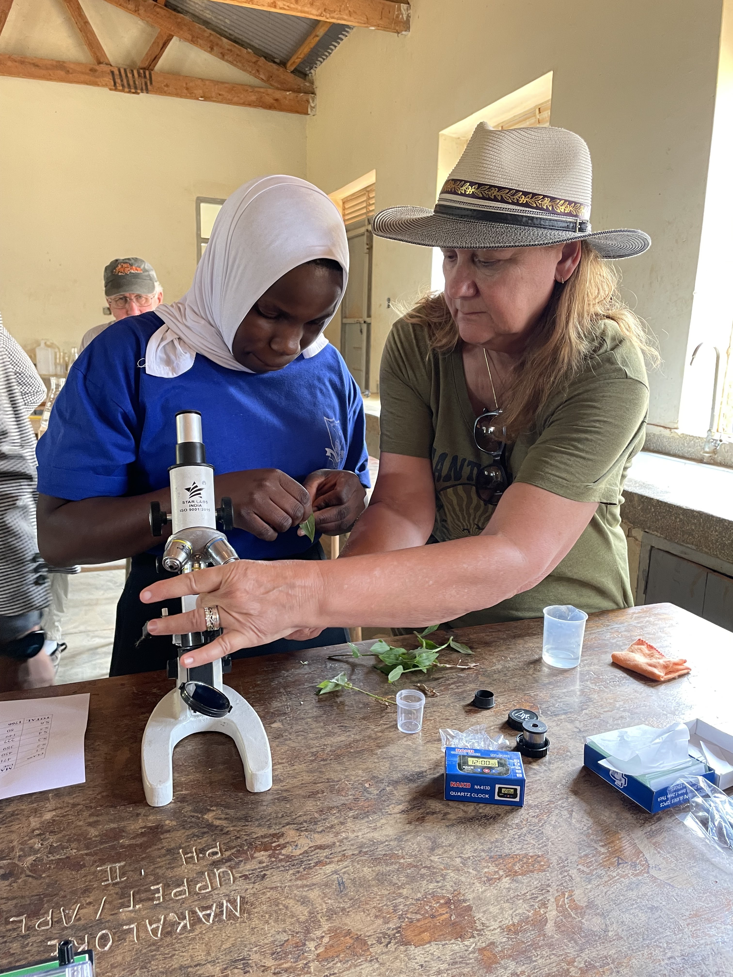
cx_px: 366
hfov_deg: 53.1
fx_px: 734
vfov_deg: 67.3
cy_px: 488
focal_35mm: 26
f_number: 1.6
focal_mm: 4.2
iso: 200
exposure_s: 1/60
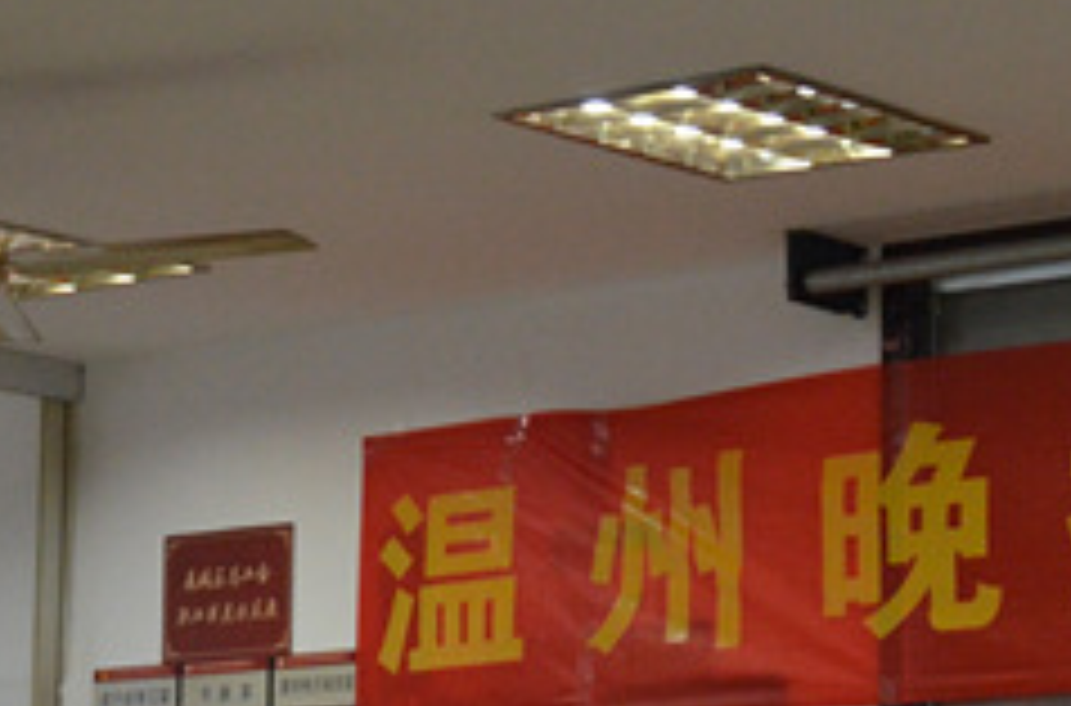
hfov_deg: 15.3
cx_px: 1202
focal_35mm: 131
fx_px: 3884
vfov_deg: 10.3
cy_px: 605
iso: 2000
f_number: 4.5
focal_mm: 26
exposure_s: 1/80
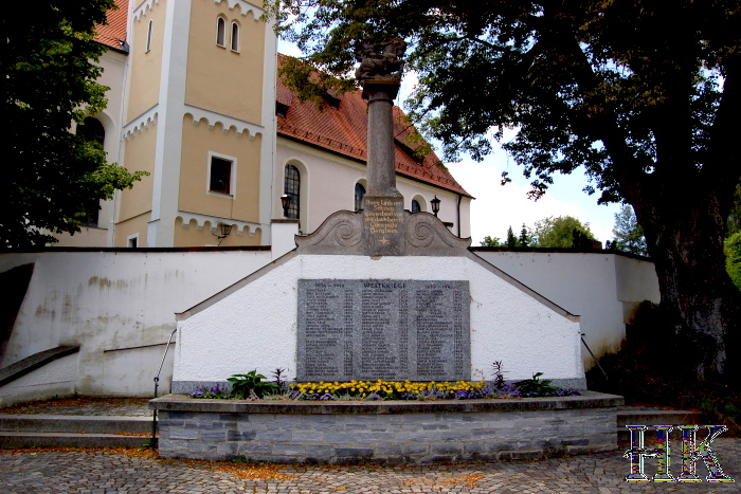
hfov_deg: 67.4
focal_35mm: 27
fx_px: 556
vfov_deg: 47.9
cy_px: 247
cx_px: 370
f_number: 9
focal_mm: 18
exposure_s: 1/320
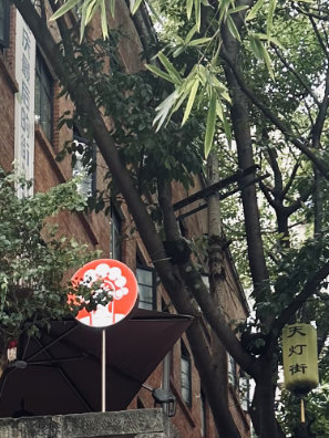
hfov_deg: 15.2
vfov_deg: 18.7
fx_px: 1229
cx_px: 94
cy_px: 576
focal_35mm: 97
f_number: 1.8
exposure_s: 1/134
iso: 80
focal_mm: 6.9
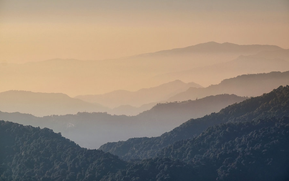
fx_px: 1213
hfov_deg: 13.6
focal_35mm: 154
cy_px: 88
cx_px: 144
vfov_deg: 8.5
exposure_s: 1/1100
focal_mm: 99.8
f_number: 7.1
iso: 200
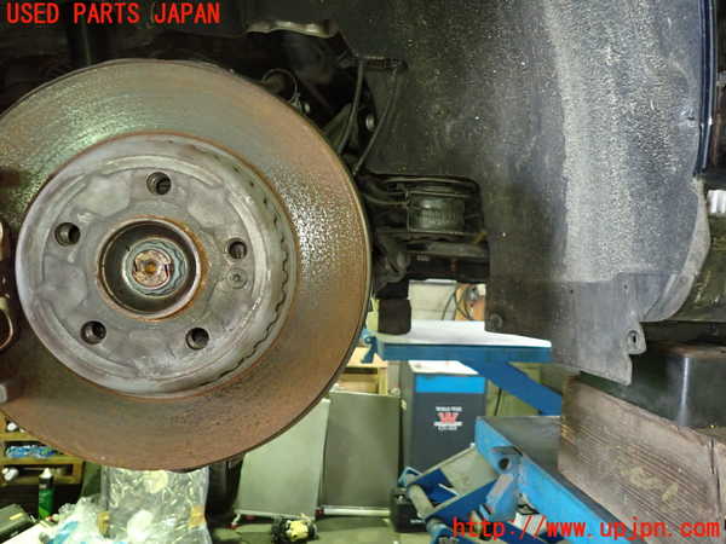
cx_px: 363
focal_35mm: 25
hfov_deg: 69.4
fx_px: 524
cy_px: 272
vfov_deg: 54.9
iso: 640
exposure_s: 1/30
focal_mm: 4.5
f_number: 2
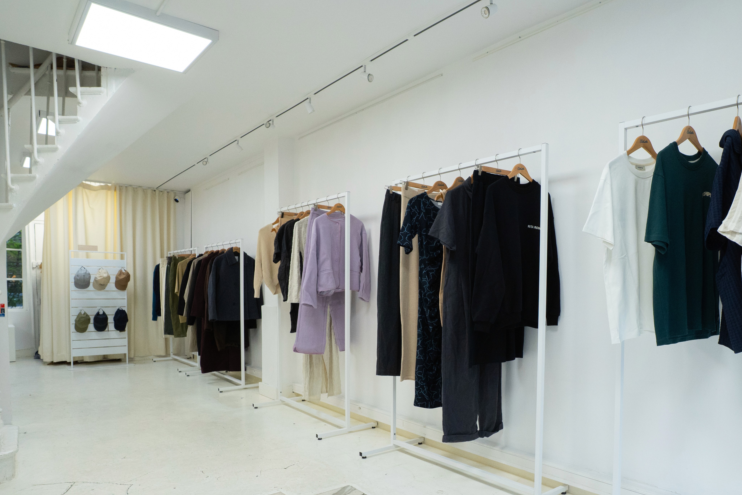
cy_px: 306
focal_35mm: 24
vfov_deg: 53.1
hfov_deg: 73.0
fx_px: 489
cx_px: 470
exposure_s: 1/100
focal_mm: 11
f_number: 5
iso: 800
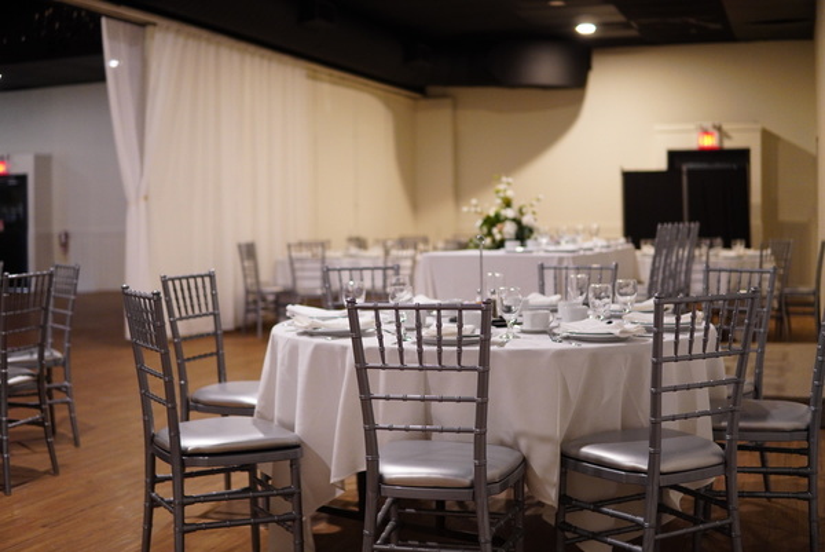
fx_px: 1032
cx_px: 412
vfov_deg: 29.9
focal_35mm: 45
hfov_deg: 43.6
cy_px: 276
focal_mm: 30
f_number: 1.4
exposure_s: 1/60
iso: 800
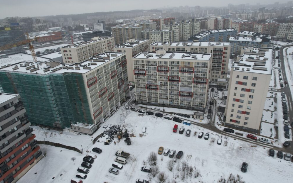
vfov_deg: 53.0
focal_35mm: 23
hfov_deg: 77.1
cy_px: 96
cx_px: 149
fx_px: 184
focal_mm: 8.38
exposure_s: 1/640
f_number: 2.8
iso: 100
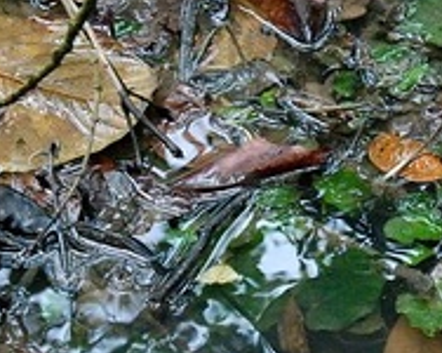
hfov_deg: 8.9
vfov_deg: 7.1
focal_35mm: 216
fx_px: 2823
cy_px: 292
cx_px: 447
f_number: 10
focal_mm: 48
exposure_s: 1/100
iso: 1600
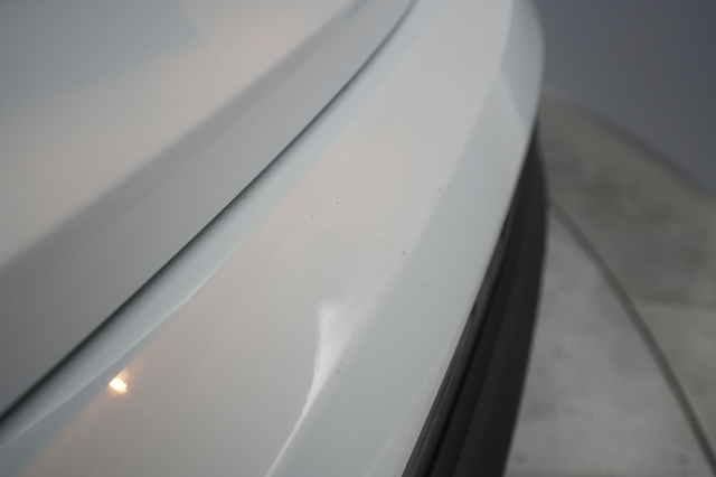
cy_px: 238
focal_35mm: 28
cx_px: 358
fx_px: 557
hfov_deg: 65.5
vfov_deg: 46.4
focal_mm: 28
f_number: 4.5
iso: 500
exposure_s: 1/100
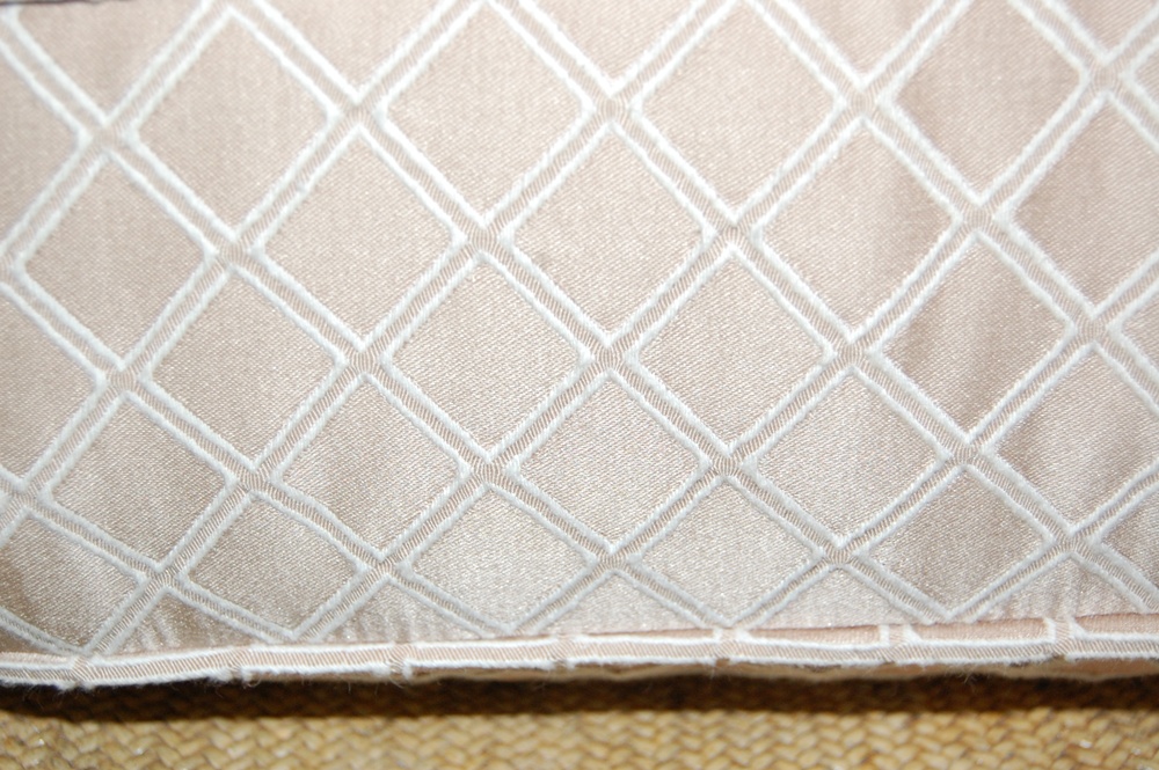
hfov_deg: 35.1
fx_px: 1834
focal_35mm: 57
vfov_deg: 23.7
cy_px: 385
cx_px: 580
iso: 800
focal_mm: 38
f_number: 5
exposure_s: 1/60
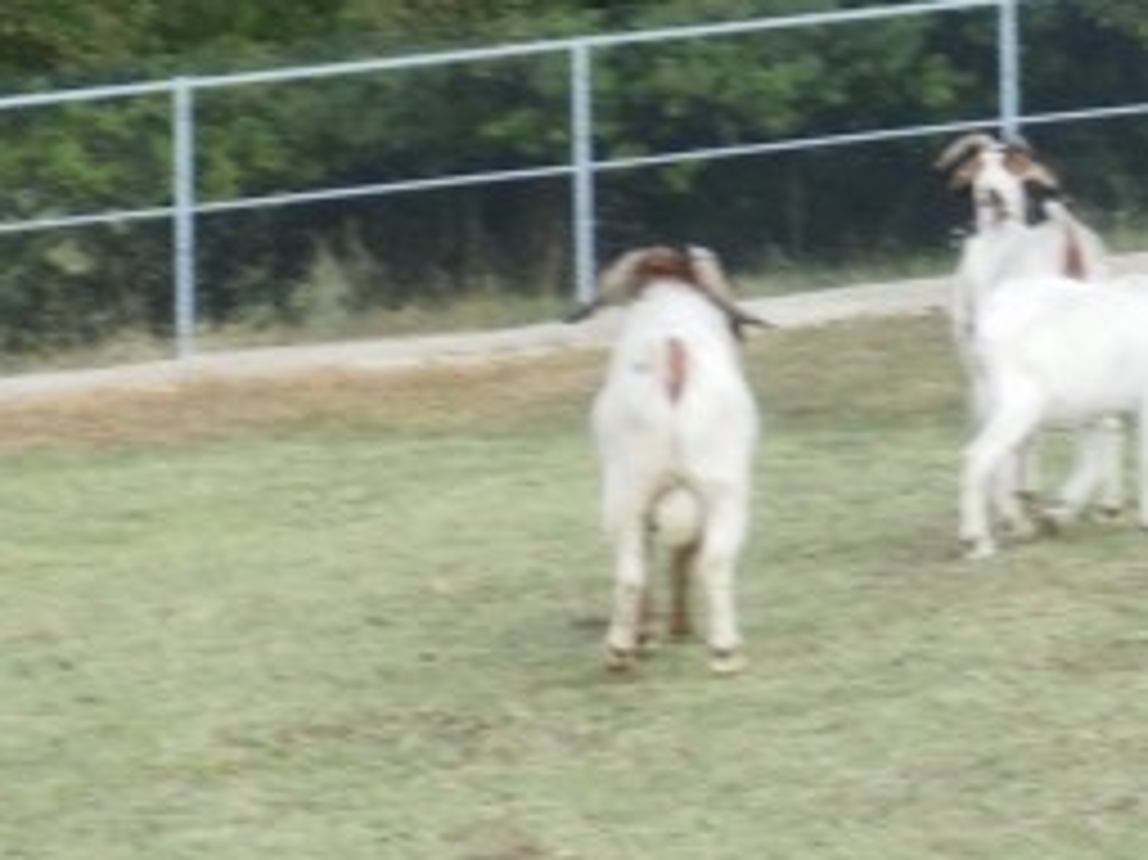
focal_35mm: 276
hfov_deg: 7.1
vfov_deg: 5.4
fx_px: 9149
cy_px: 149
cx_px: 1391
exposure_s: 1/80
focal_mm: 15.5
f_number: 5.1
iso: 100
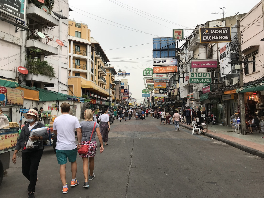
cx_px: 132
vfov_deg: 49.7
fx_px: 214
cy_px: 99
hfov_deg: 63.4
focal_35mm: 28
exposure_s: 1/148
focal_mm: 3.99
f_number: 1.8
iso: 20
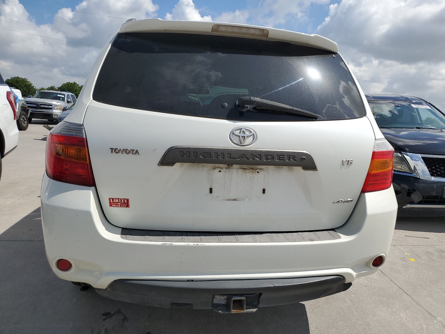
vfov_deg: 53.1
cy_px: 167
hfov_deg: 67.3
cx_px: 222
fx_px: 334
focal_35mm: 26
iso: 50
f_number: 1.5
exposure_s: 1/10000
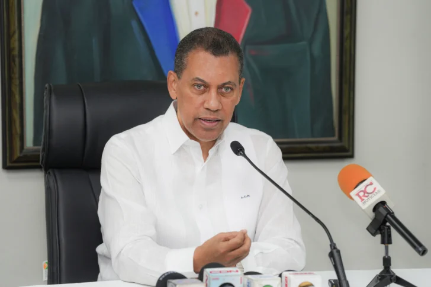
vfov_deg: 7.8
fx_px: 2107
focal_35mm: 176
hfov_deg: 11.7
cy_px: 144
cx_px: 216
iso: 800
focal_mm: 176
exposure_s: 1/125
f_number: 4.5
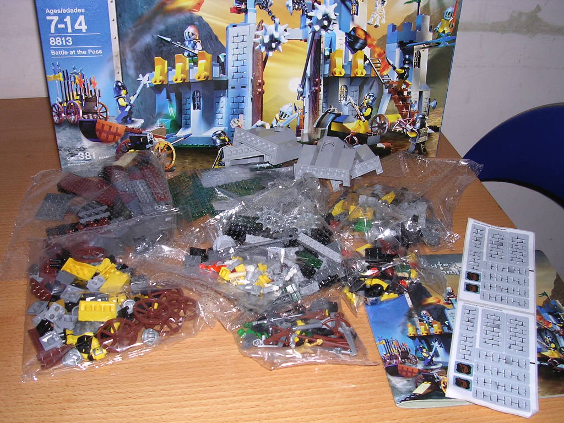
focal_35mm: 38
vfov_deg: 37.7
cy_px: 212
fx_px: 619
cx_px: 282
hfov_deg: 49.0
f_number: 2.8
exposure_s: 1/60.1
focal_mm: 5.8
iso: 100
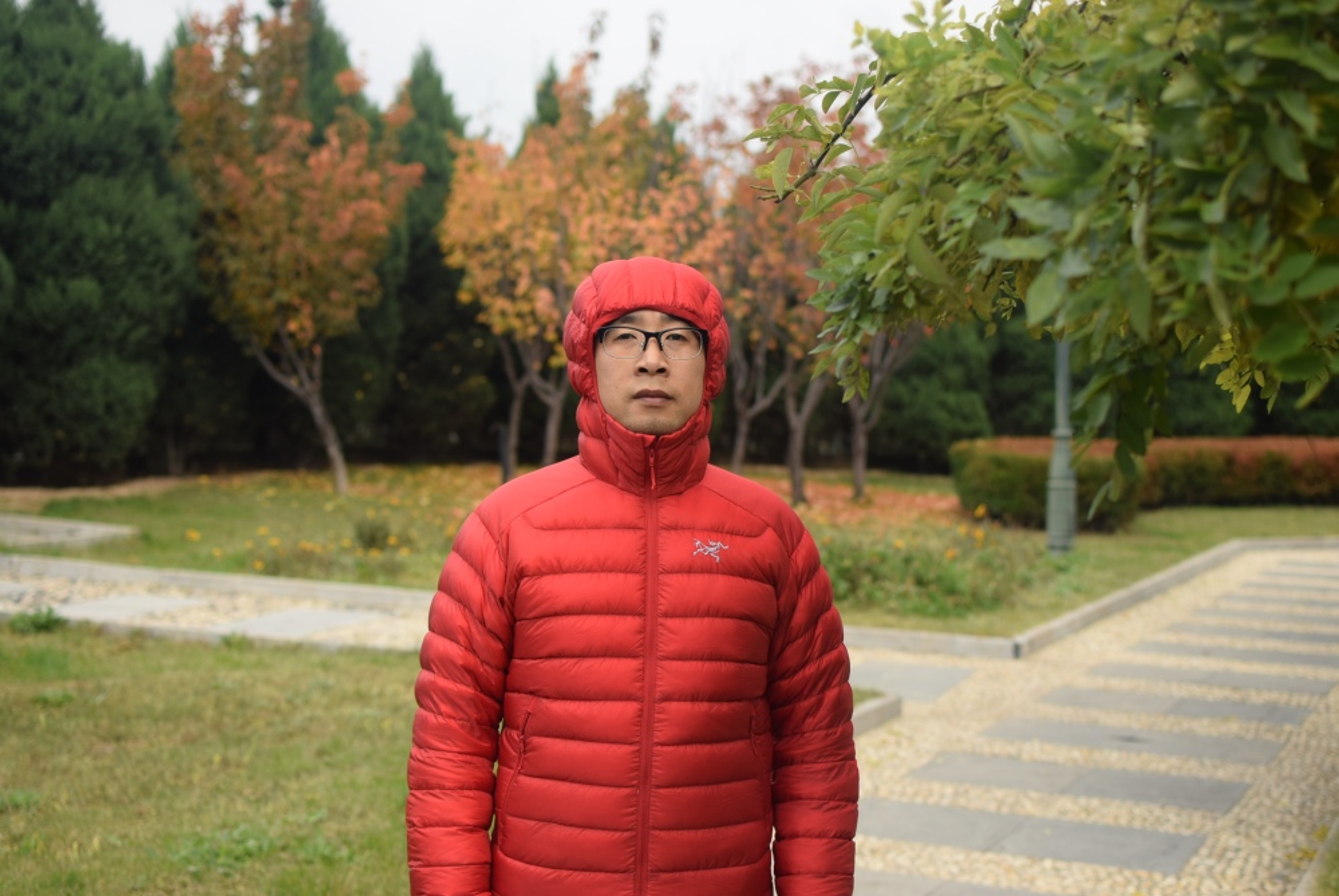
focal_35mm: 52
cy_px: 448
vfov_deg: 25.8
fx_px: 1955
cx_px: 670
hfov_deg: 37.8
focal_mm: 35
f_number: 2.5
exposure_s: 1/250
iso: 100
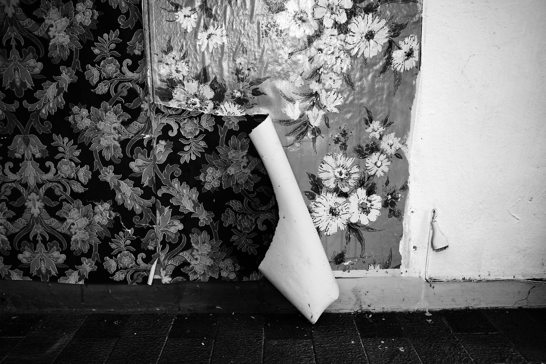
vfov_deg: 46.3
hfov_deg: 65.5
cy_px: 182
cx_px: 273
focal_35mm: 28
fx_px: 424
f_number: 8
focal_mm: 28
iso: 200
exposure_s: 2
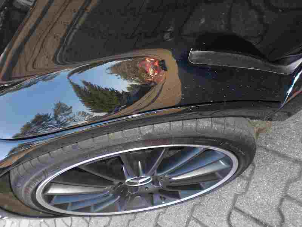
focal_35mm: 38
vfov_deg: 37.7
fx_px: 332
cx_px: 151
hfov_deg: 49.0
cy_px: 114
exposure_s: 1/50
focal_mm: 6.3
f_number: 3.1
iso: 100
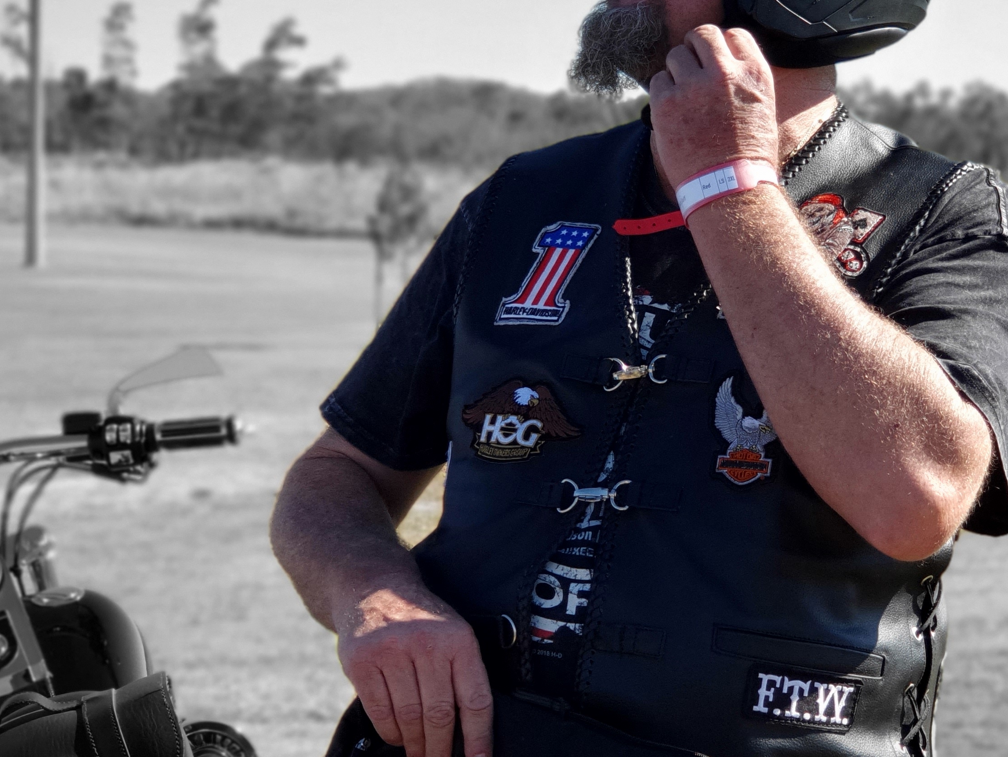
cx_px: 621
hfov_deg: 20.8
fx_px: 2738
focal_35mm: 94
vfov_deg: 15.7
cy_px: 291
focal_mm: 6
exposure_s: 1/417
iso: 32
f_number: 2.4
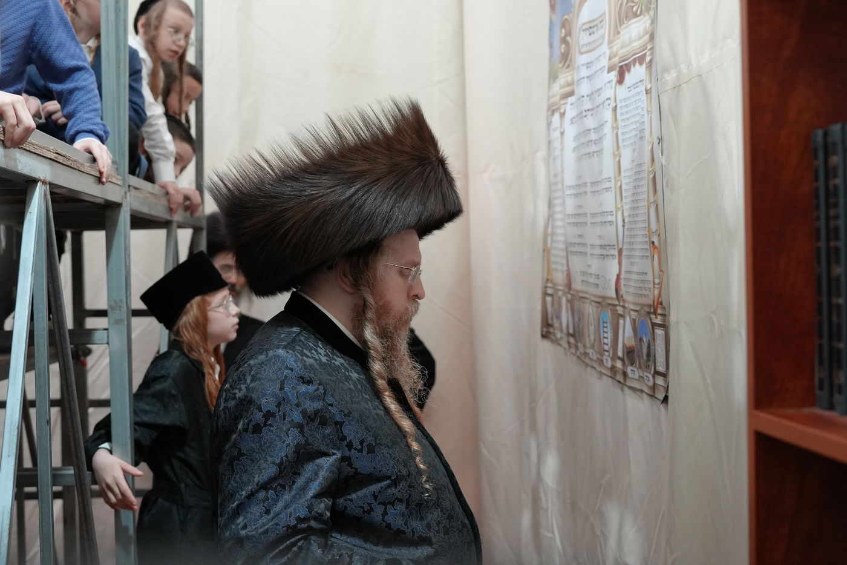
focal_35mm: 55
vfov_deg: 24.6
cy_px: 282
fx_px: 1294
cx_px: 424
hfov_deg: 36.3
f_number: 4
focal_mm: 37.2
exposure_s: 1/160
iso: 2000
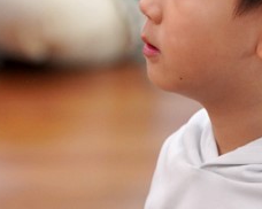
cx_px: 210
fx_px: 5749
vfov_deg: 2.1
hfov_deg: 2.6
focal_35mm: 742
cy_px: 39
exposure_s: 1/250
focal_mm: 200
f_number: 4
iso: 2500
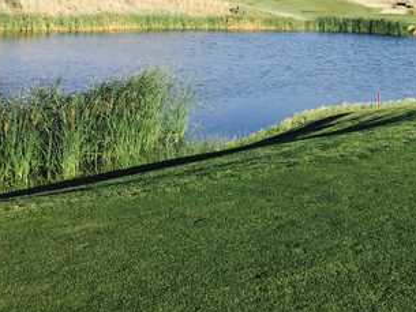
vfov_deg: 22.8
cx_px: 402
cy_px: 44
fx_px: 757
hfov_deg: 29.0
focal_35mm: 63
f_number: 2.2
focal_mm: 4.12
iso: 40
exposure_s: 1/1786
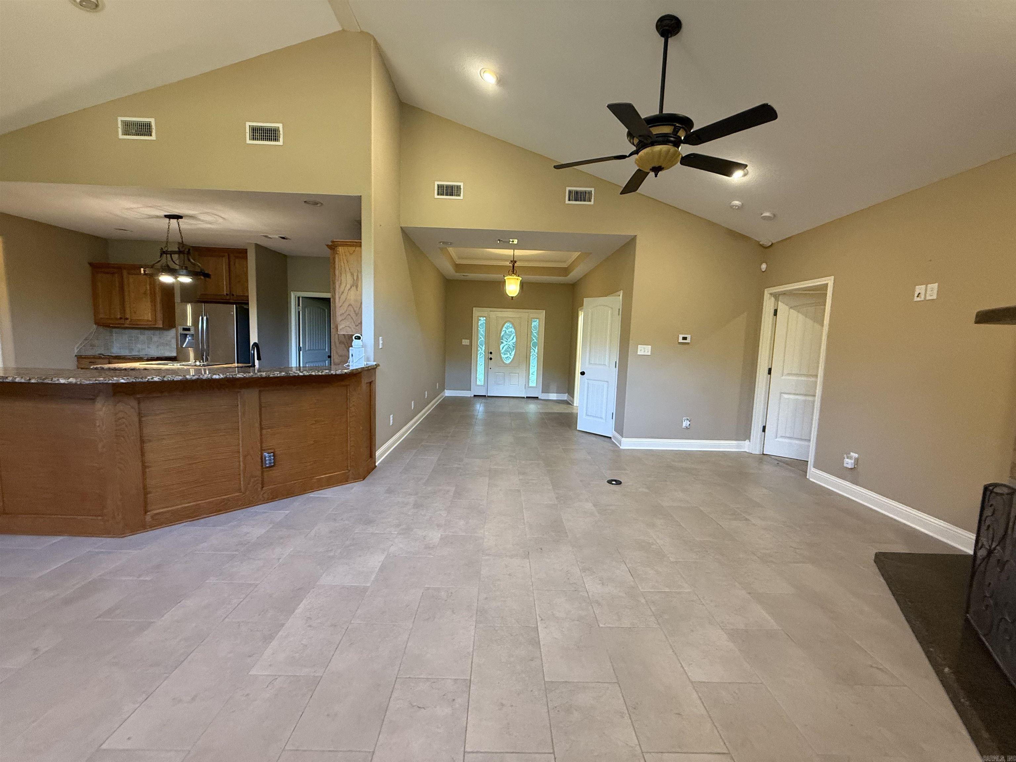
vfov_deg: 85.7
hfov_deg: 102.1
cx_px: 508
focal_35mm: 14
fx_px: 411
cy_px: 381
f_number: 2.2
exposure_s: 1/60
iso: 500
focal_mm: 2.22
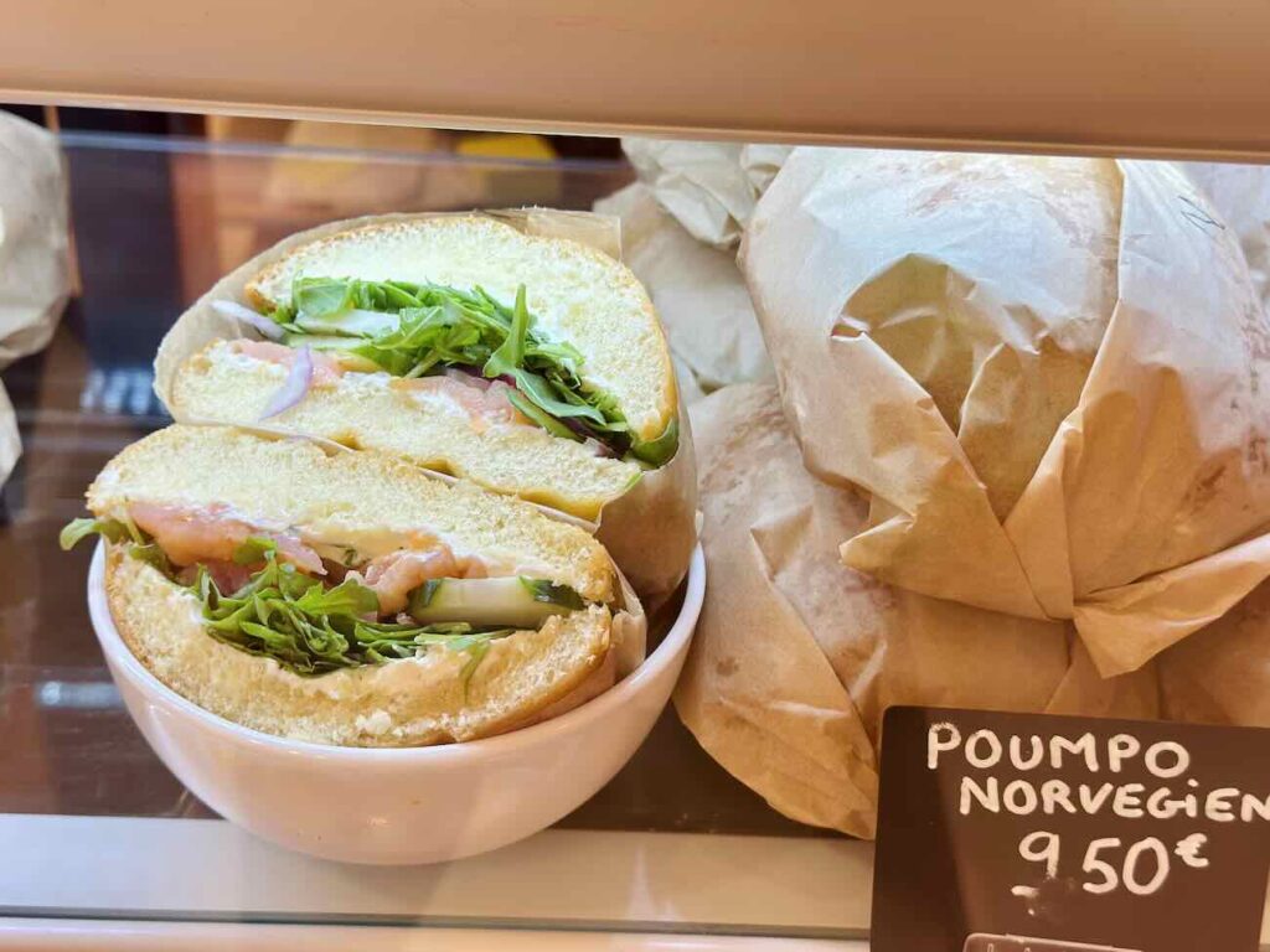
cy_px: 476
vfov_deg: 30.3
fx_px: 1761
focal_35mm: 48
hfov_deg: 39.7
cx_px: 635
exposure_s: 1/100
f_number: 1.78
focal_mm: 6.86
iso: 80
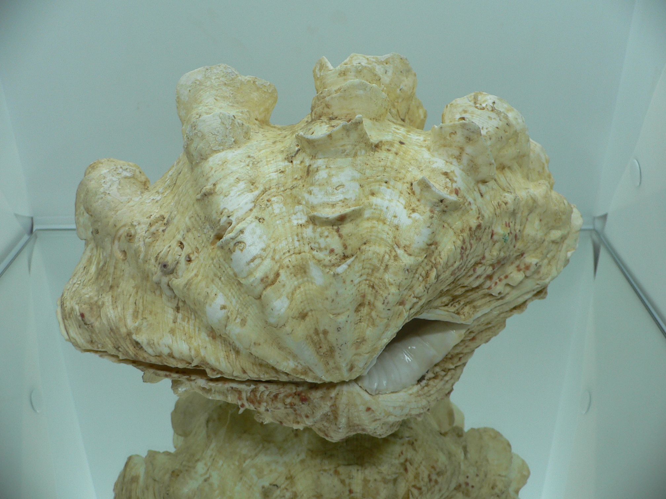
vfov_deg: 40.7
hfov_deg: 52.6
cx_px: 333
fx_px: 673
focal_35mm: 35
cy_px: 250
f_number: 2.8
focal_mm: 4.6
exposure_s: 1/60
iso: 80
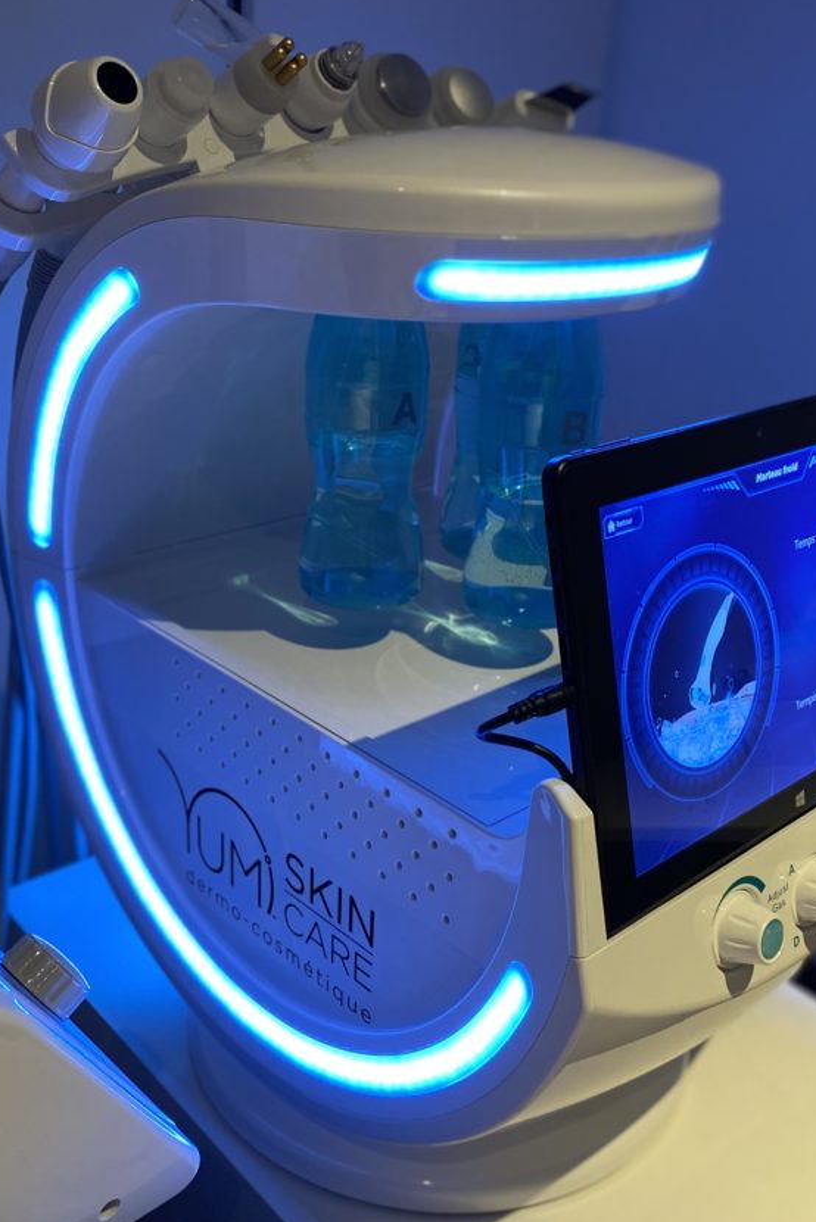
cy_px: 618
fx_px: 1257
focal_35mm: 37
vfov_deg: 51.9
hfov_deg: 36.0
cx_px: 436
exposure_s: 1/59
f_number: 1.8
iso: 250
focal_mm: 4.25
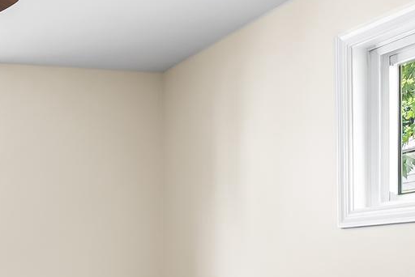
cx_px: 7
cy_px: 298
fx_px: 738
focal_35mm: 64
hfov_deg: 29.5
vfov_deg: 20.4
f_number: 8
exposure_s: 1/1.67
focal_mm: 16
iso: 200
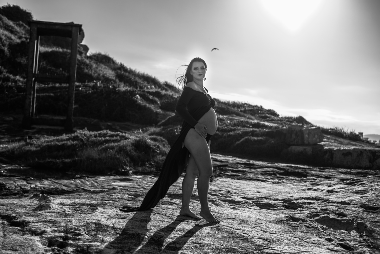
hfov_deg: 39.6
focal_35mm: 50
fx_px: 528
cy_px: 127
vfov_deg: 27.0
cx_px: 190
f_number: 3.2
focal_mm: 50
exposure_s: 1/4000
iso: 200
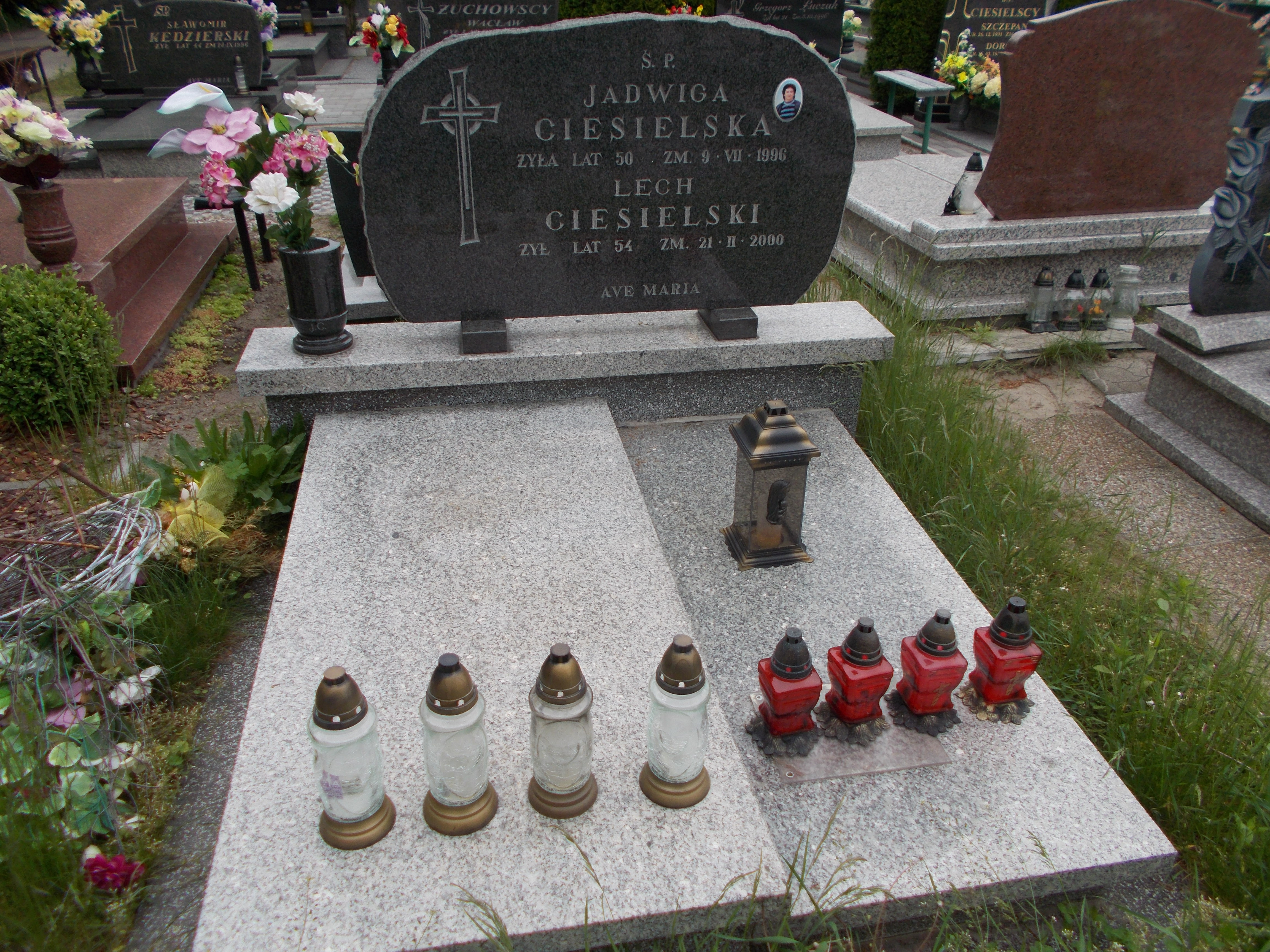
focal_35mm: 26
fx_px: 954
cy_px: 476
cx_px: 635
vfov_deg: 53.1
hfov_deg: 67.3
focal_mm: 4.6
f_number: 3.2
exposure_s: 1/320
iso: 80
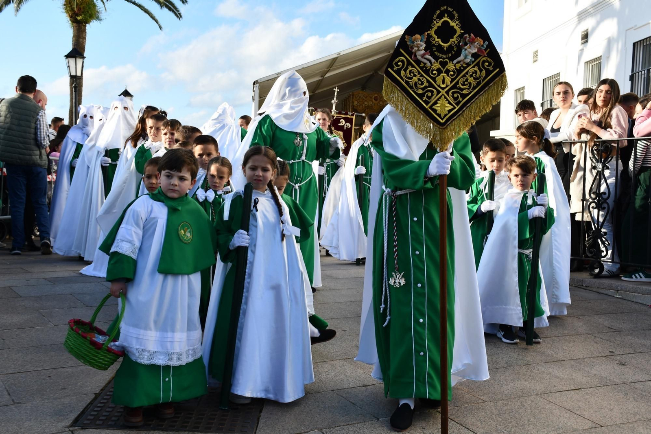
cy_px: 217
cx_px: 326
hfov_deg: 43.6
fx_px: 814
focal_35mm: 45
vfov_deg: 29.9
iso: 200
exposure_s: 1/250
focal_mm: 30
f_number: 8
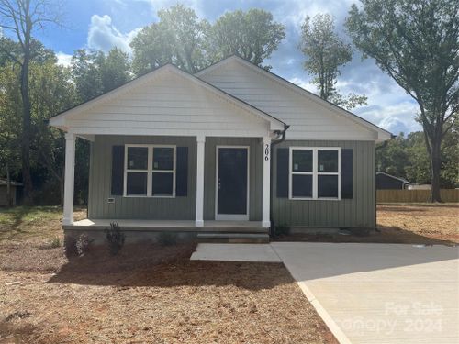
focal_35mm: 26
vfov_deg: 53.1
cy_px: 172
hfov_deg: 67.3
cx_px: 230
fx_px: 345
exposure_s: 1/3745
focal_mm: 5.1
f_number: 1.6
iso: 50
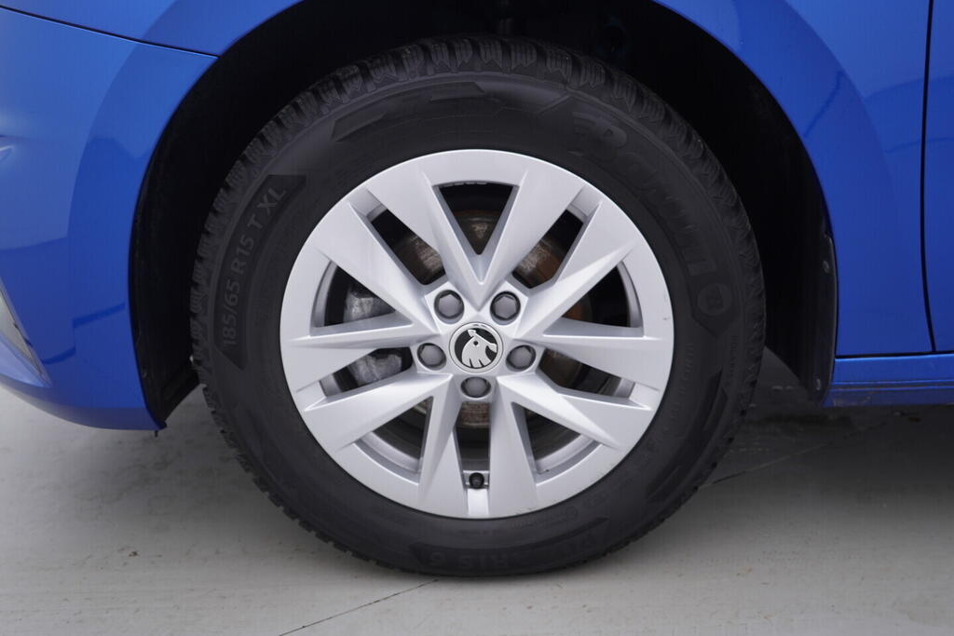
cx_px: 477
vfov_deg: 36.9
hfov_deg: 53.1
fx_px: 954
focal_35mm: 36
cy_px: 318
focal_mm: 24
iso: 125
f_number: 3.5
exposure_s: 1/60
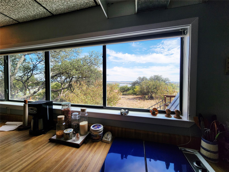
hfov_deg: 106.2
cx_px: 114
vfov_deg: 89.9
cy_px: 86
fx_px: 86
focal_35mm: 13
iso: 50
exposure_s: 1/1000
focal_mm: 2.2
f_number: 2.2
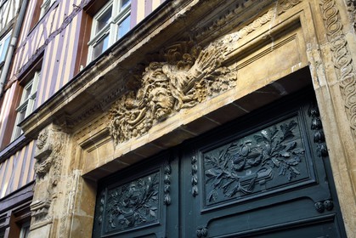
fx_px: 356
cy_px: 119
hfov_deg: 53.1
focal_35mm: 36
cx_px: 178
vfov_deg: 36.9
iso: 400
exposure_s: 1/100
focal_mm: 36
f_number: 8
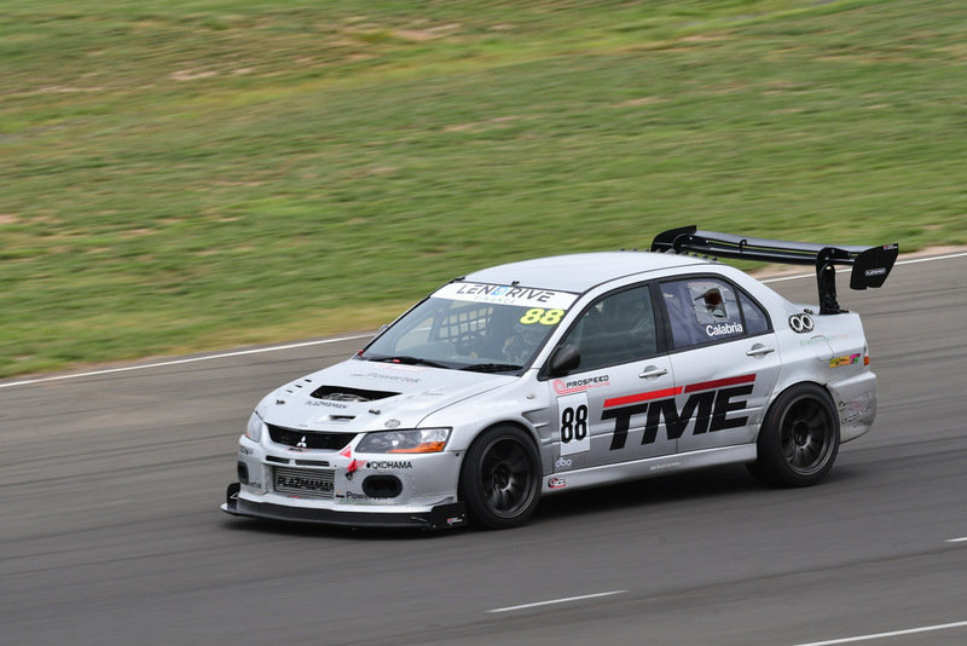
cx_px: 484
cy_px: 323
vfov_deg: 2.9
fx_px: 12897
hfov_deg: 4.3
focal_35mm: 480
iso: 250
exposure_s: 1/200
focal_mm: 320
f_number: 13
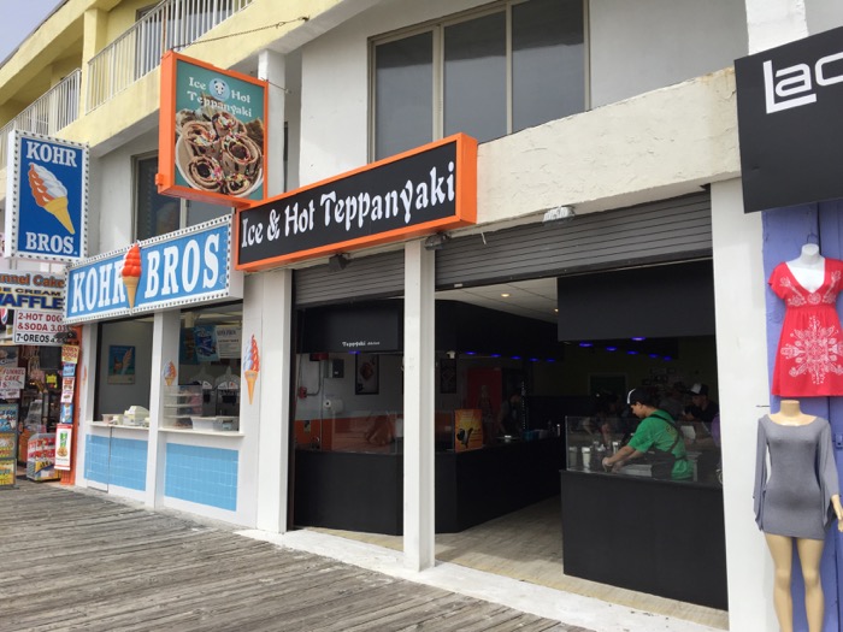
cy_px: 316
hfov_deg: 61.7
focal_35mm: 29
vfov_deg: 48.2
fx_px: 706
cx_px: 422
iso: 32
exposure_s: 1/3300
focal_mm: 4.15
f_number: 2.2
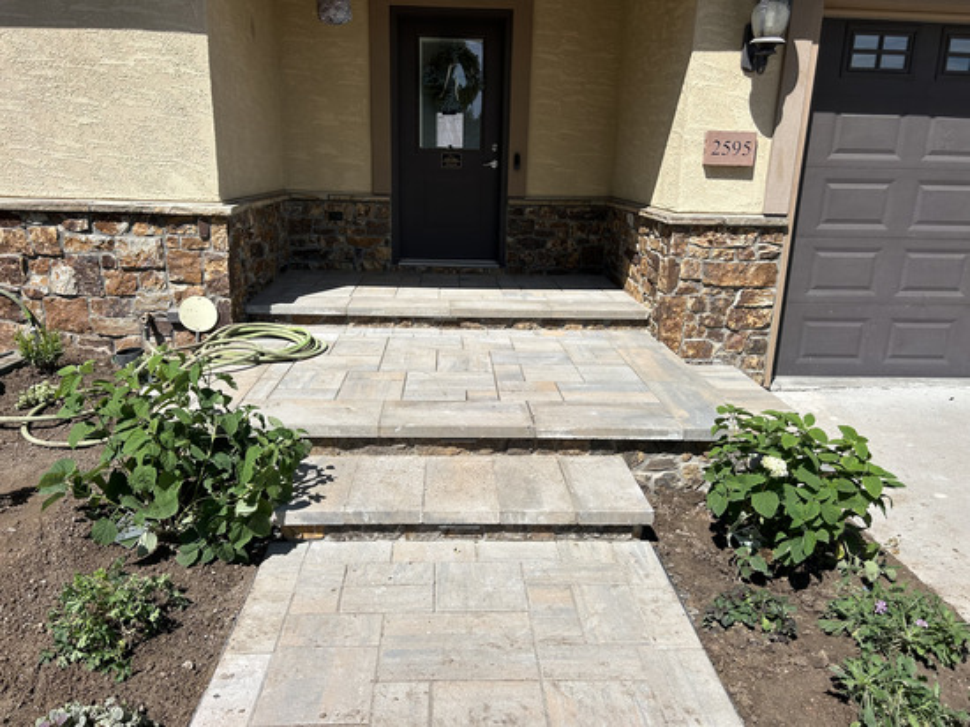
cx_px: 485
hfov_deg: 67.3
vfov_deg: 53.0
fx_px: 728
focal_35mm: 26
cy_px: 364
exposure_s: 1/5319
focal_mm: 5.7
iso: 50
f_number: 1.5
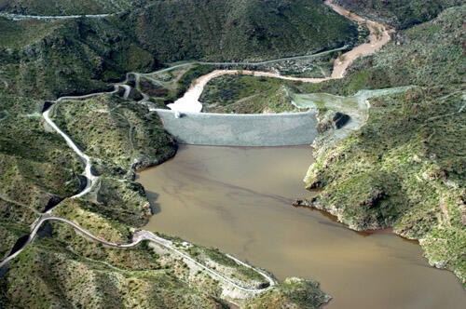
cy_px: 154
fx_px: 1357
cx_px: 233
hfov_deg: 19.5
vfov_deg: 13.0
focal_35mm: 105
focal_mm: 70
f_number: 9
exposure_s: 1/320
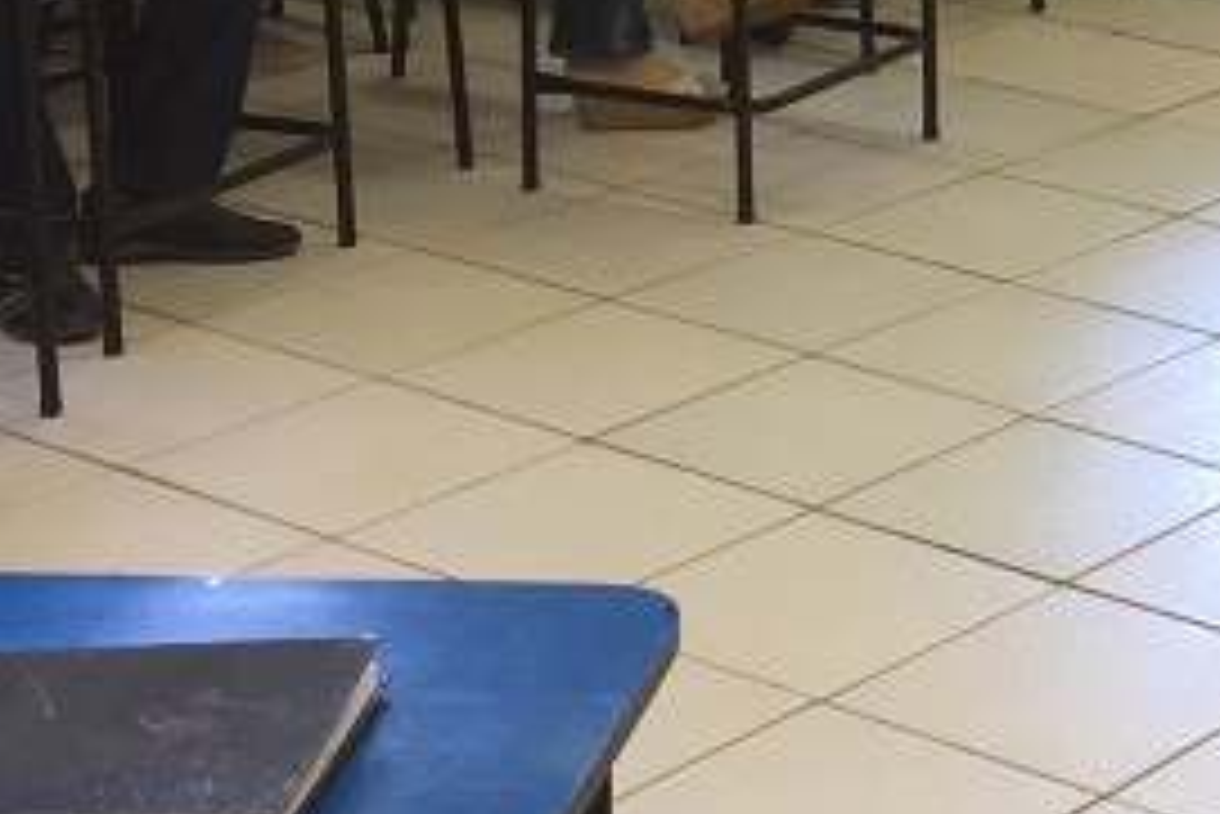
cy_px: -250
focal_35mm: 109
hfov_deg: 17.6
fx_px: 3696
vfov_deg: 12.2
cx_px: 1553
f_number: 2.2
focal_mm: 4.15
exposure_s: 1/40
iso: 32
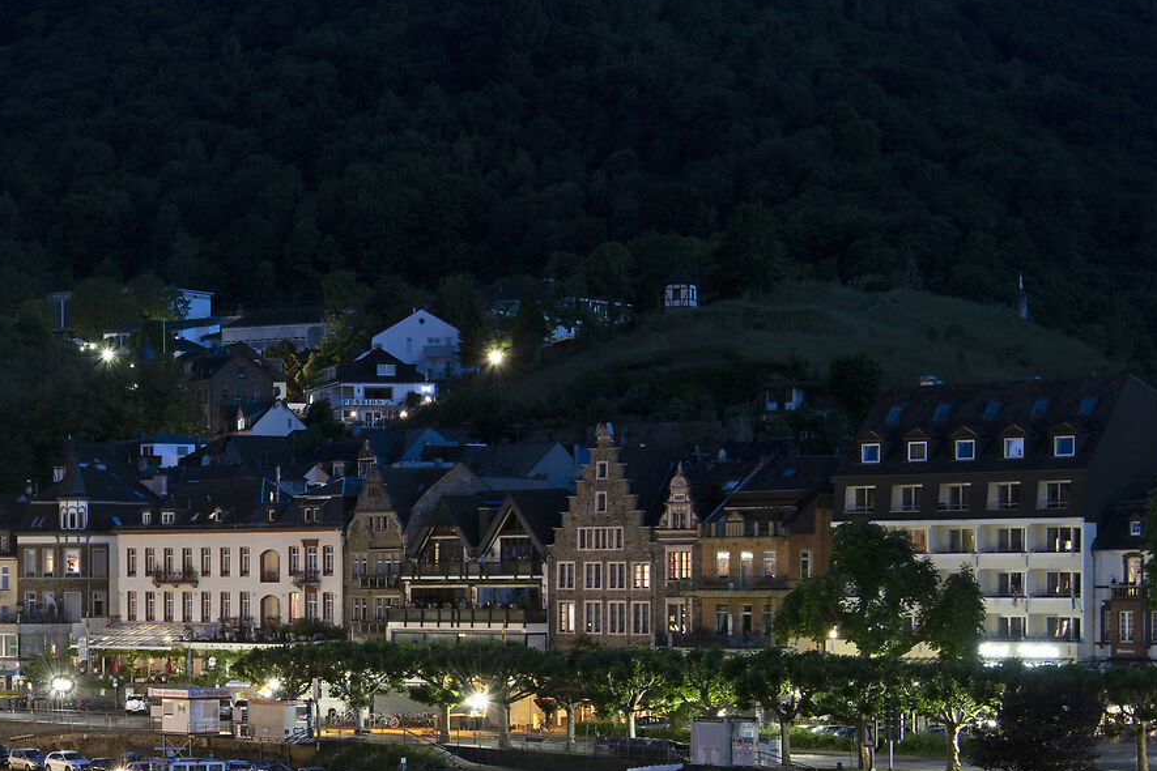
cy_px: 672
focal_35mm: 103
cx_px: 167
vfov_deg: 13.2
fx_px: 3310
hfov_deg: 19.5
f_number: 9
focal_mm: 38
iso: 100
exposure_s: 30
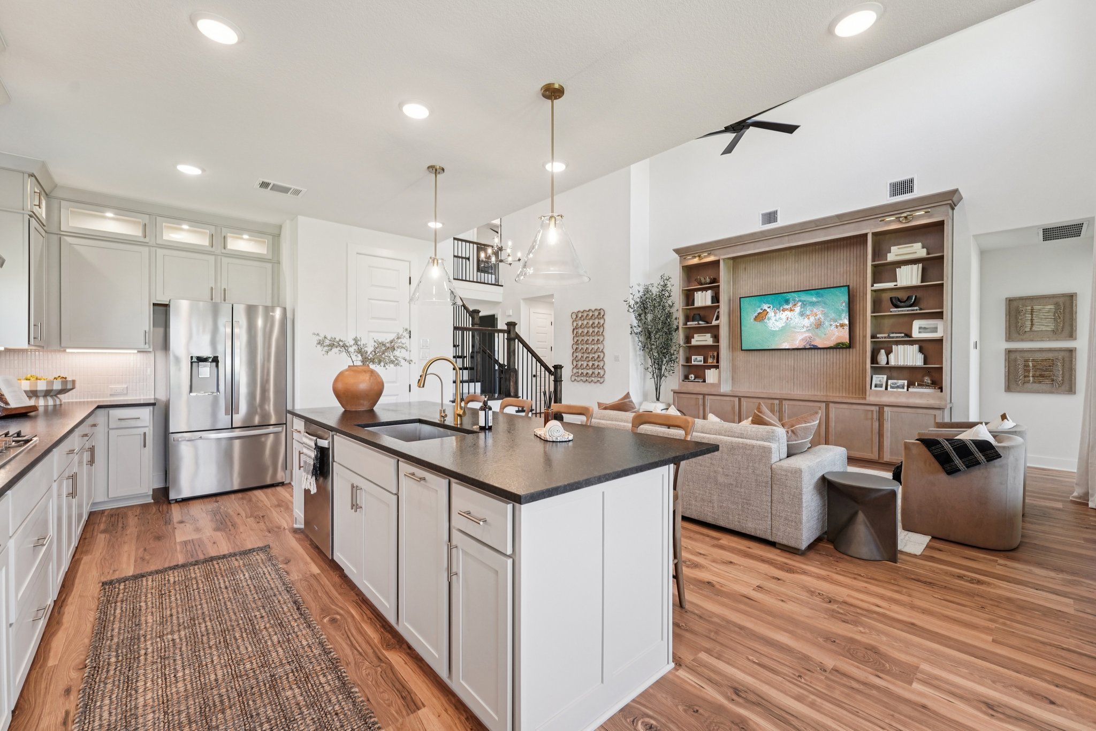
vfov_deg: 81.2
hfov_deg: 104.3
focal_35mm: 14
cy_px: 366
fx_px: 426
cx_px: 548
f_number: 8
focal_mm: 14
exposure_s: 1/30
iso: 400
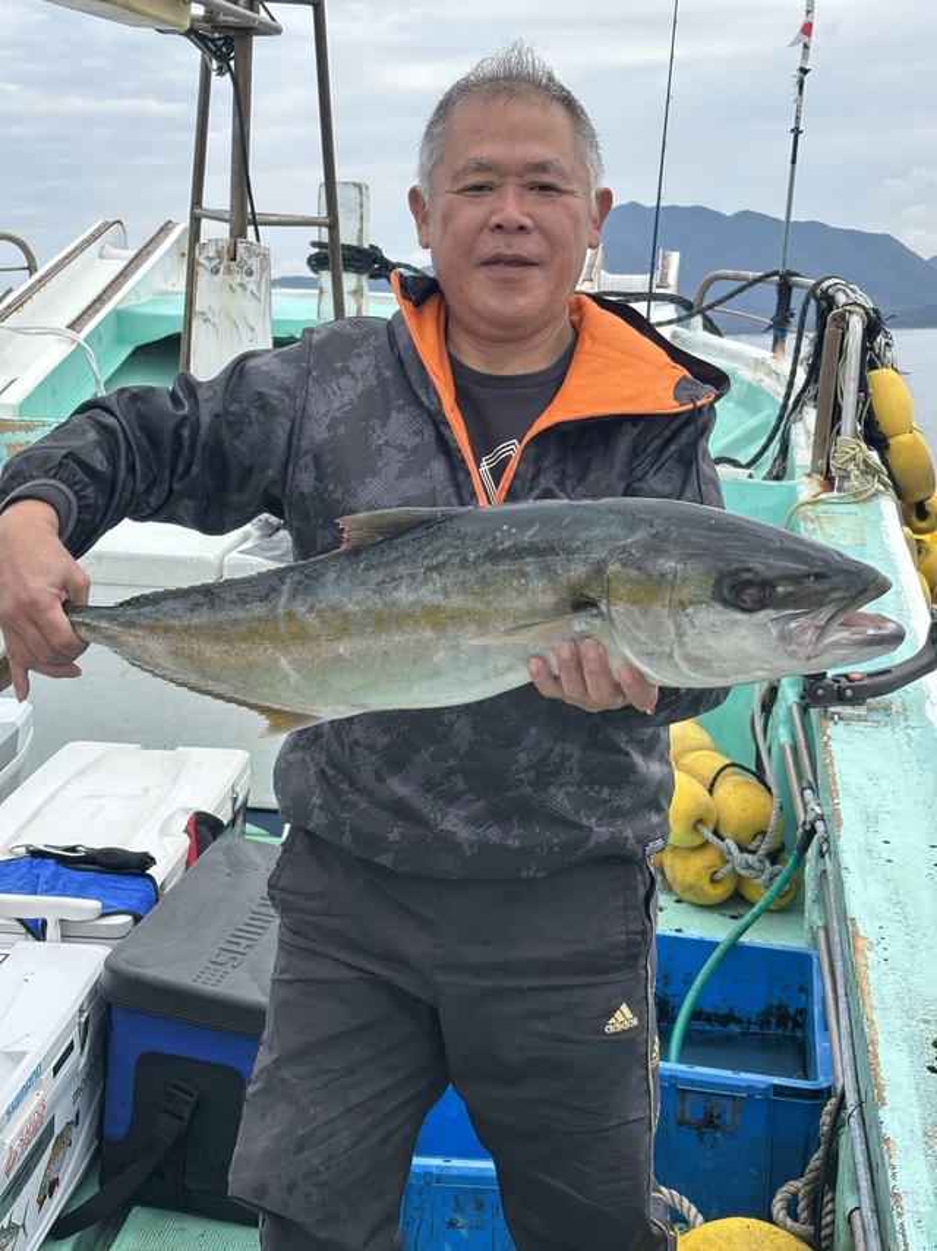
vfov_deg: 36.8
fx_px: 1878
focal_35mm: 52
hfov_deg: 28.0
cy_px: 626
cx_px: 468
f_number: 1.6
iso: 32
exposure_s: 1/865
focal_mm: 5.96
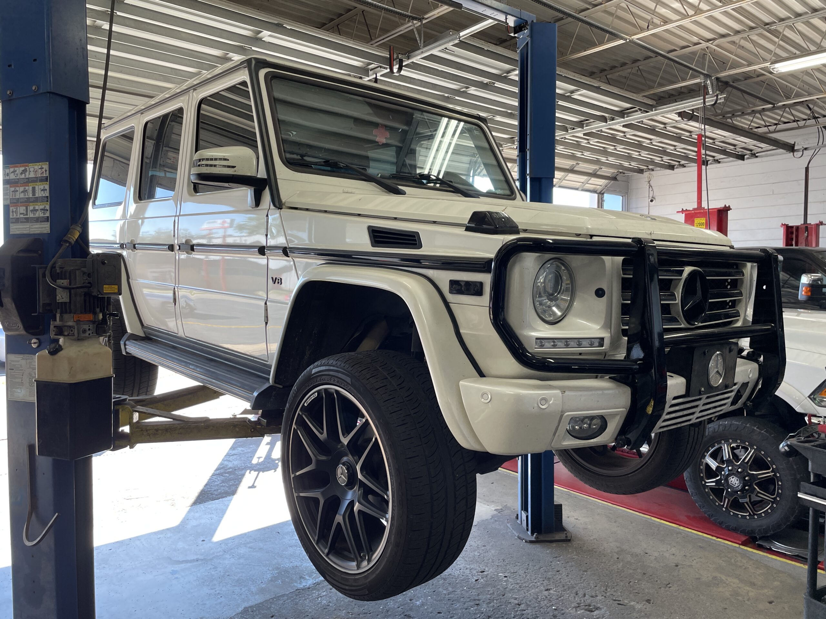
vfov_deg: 53.1
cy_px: 310
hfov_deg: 67.3
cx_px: 413
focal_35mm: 26
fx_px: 620
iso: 32
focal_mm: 4.2
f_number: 1.6
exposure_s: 1/141
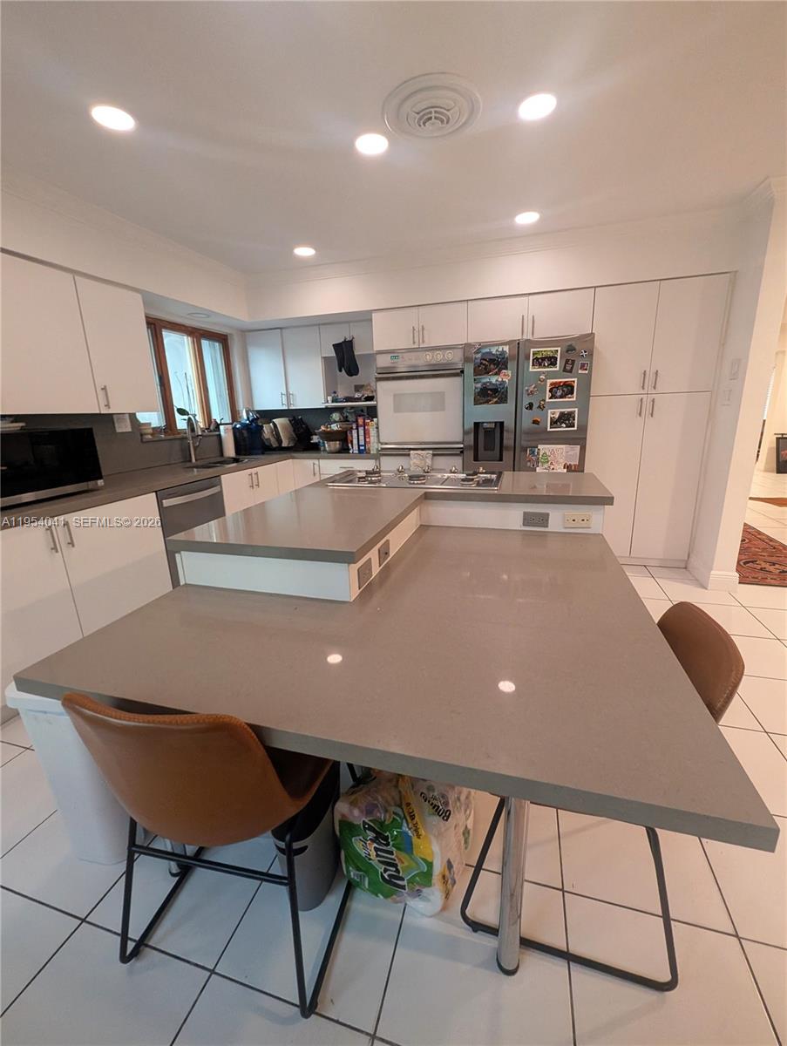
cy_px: 523
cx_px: 394
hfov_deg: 90.0
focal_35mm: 13
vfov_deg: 106.1
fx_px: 393
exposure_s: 1/60
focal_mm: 1.95
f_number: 2.2
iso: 370
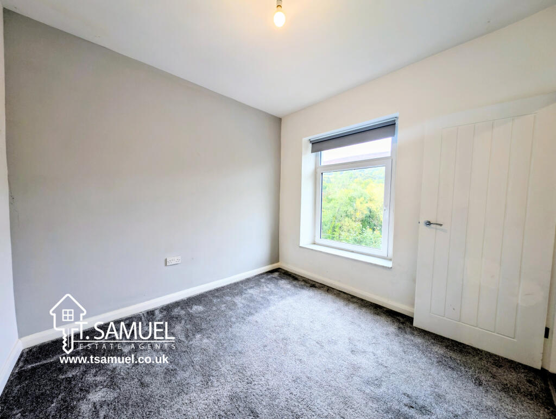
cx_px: 278
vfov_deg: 94.6
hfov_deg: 110.5
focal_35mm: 12
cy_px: 210
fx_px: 193
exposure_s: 1/59.9
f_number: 1.95
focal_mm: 2.23
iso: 39
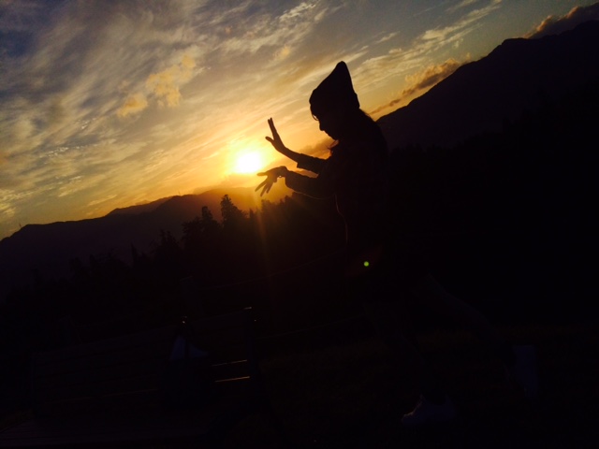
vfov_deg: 48.2
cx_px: 300
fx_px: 502
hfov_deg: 61.7
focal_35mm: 29
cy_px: 224
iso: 40
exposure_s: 1/6849
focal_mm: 4.15
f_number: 2.2
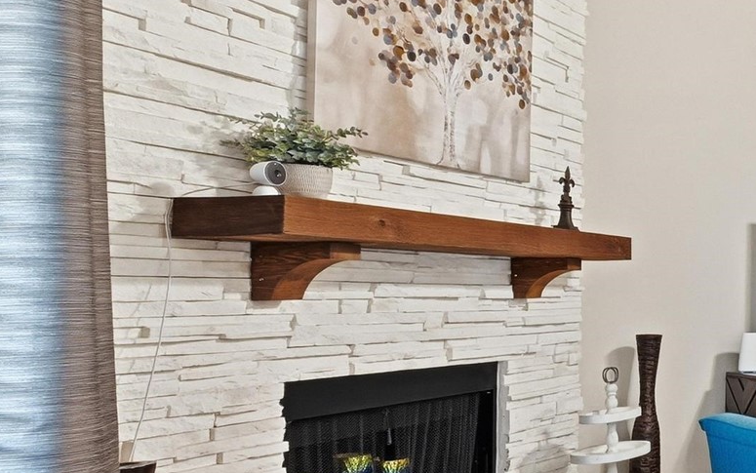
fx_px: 824
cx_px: 1055
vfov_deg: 31.9
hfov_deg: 32.0
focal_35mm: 40
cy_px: 299
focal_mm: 14
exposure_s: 1/320
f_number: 7.1
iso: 1600
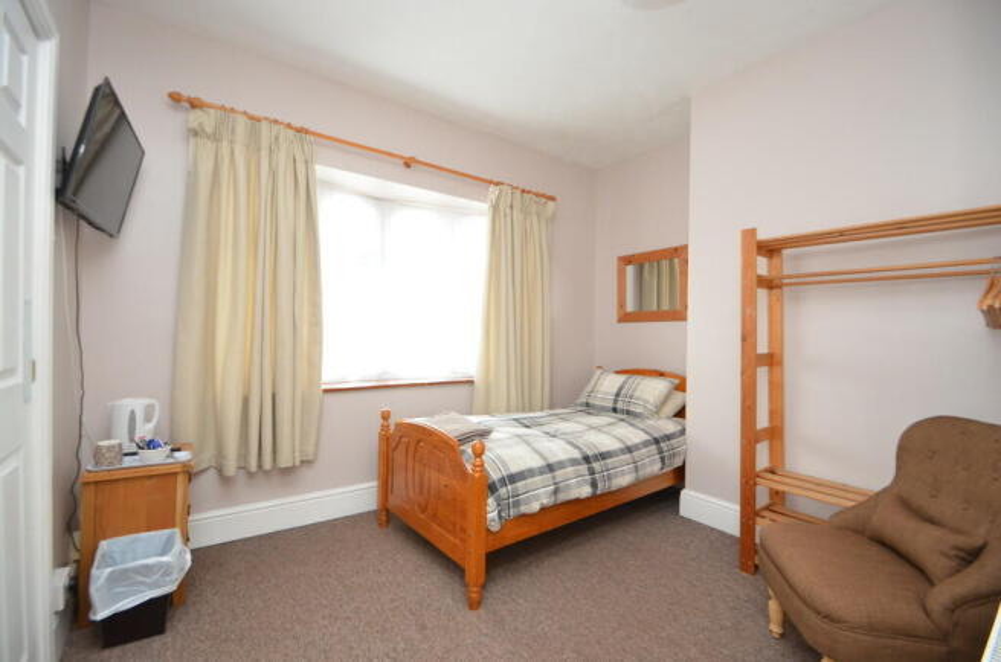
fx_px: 416
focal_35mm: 15
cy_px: 331
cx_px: 500
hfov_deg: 100.5
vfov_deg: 77.0
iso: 1400
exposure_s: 1/60
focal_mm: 10
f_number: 4
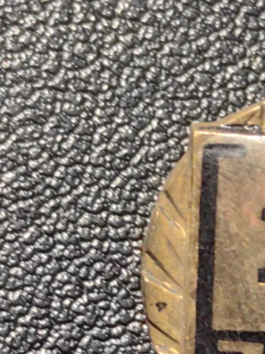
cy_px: 274
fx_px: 1858
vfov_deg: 10.8
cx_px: 298
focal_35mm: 182
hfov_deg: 8.1
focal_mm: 5.75
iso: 100
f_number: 2
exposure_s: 1/55.1
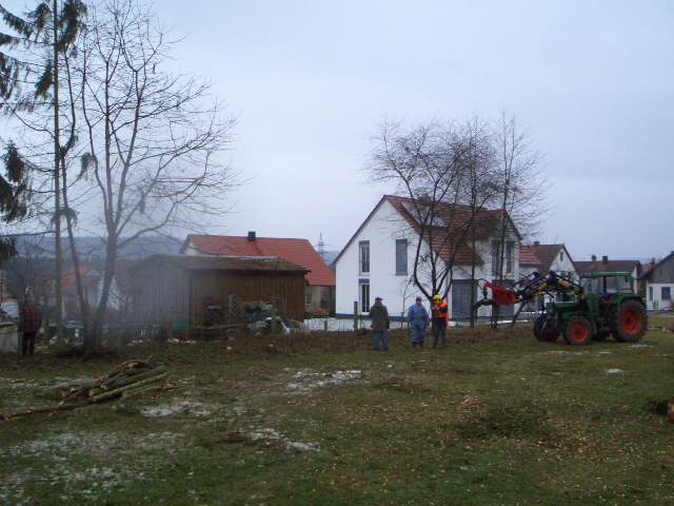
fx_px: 701
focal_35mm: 36
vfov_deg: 39.7
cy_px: 253
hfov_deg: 51.4
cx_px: 337
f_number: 4
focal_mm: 4.8
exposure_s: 1/60
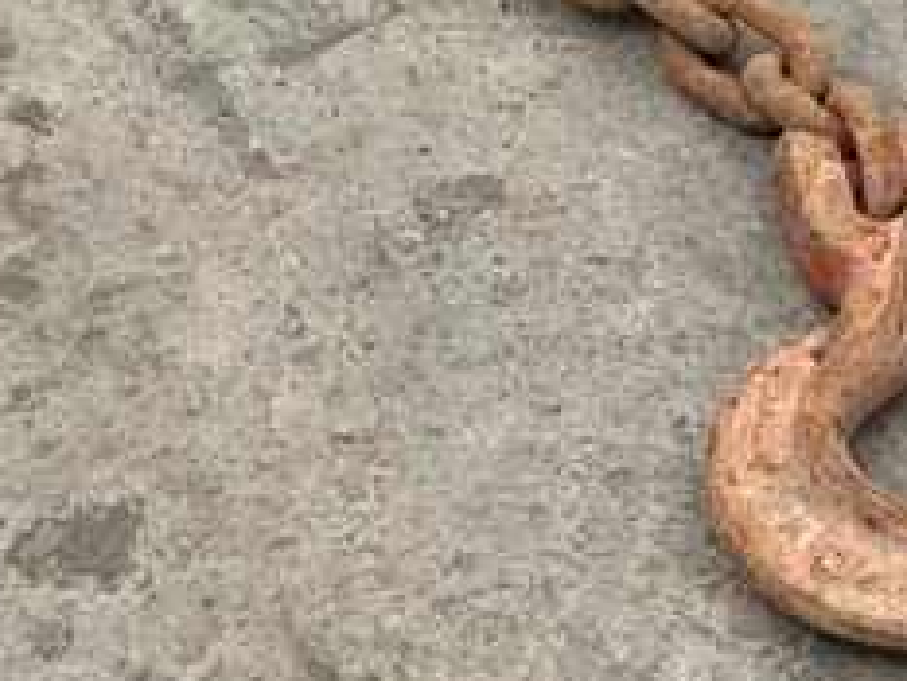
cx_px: 732
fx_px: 5191
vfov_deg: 7.5
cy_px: 245
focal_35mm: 198
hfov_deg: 10.0
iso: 32
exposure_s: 1/490
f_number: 2.8
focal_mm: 9
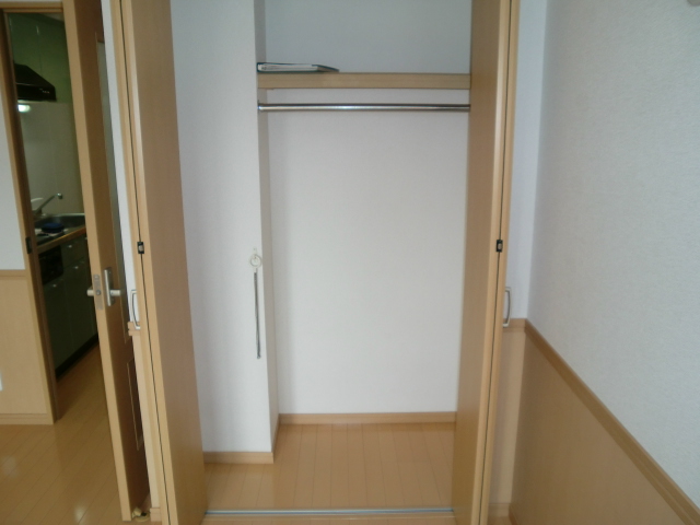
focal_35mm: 28
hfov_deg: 63.4
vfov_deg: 49.7
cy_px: 262
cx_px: 350
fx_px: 566
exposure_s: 1/80
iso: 100
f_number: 2.6
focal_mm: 4.65
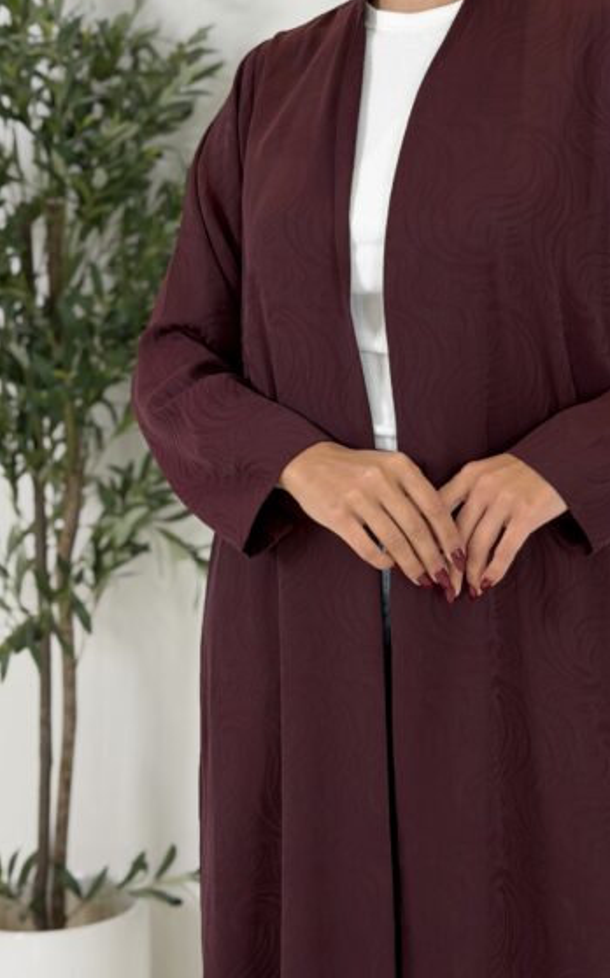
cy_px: 365
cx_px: 412
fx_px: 1945
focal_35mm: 73
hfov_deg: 17.8
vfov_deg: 28.1
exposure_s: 1/444
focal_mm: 6.76
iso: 64
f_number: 1.78
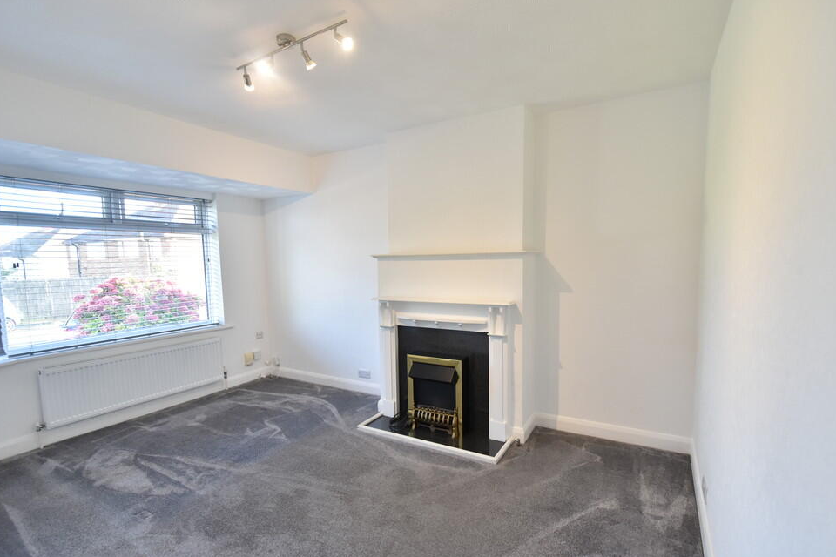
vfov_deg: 73.7
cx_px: 421
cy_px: 287
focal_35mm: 16
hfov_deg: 96.7
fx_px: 372
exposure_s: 1/60
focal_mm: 10
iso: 500
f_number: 4
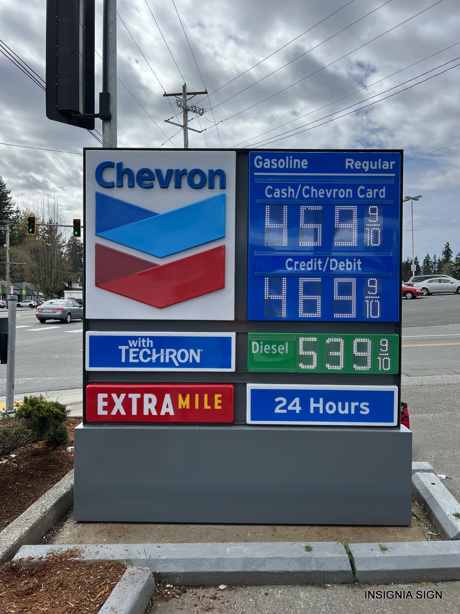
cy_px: 307
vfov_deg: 67.3
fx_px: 461
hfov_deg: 53.1
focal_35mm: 26
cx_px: 230
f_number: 1.5
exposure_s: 1/3571
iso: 50
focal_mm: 5.7
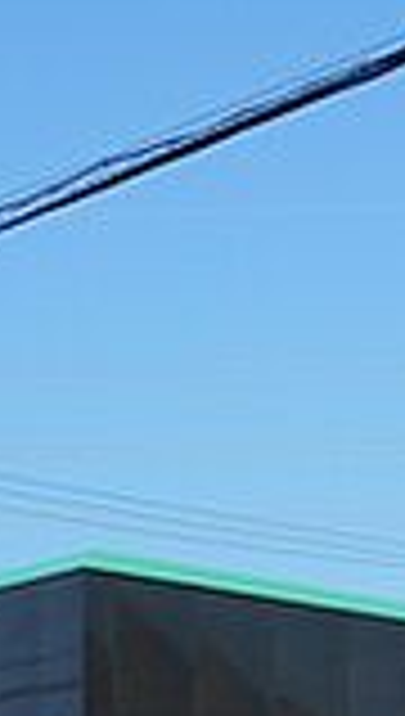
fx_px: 4104
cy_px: 1029
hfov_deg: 5.5
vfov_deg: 9.7
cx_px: 855
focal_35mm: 216
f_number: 4.9
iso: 80
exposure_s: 1/400
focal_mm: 9.1
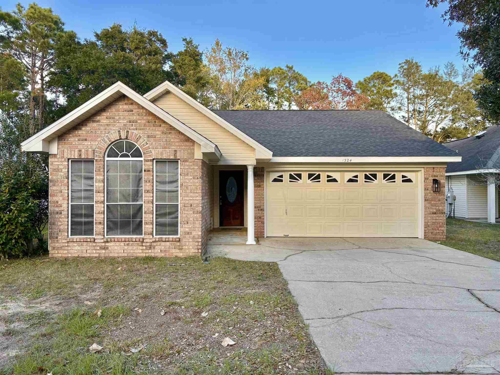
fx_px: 376
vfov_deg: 53.1
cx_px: 250
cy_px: 188
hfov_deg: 67.3
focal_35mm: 26
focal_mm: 5.96
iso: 64
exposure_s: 1/395
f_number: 1.6
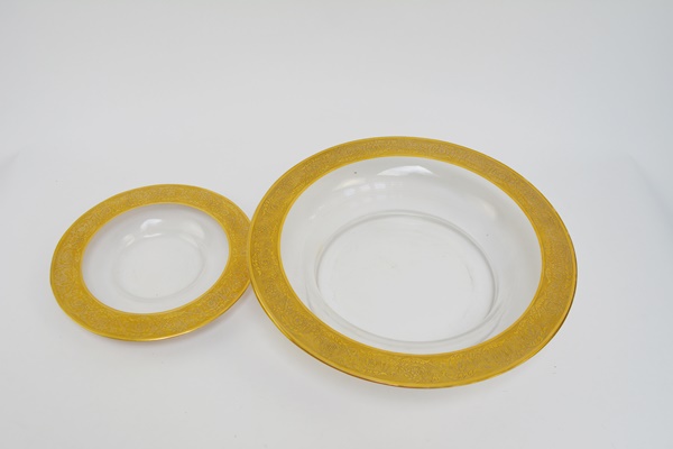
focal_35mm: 33
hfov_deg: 57.2
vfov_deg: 40.0
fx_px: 617
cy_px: 224
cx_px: 336
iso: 200
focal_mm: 22
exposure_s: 1/200
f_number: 8
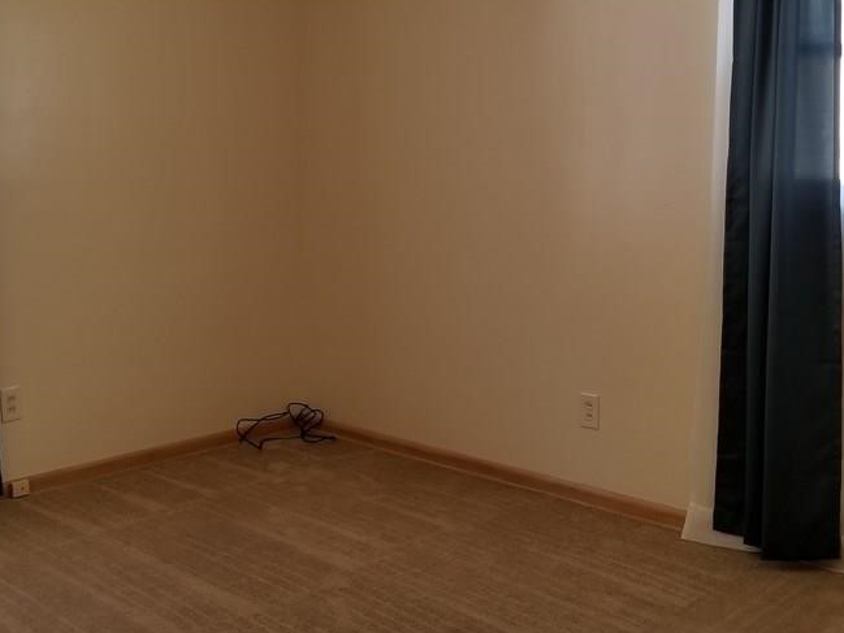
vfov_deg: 35.0
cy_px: 242
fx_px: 1000
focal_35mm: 41
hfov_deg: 45.7
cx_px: 384
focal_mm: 4.25
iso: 125
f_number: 1.7
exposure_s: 1/60
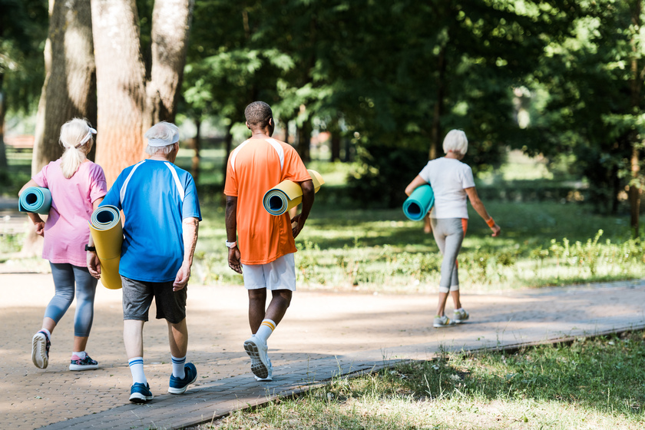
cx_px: 322
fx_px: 2687
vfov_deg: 9.1
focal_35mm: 150
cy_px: 215
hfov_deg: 13.7
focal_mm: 150
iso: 200
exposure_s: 1/320
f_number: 2.8
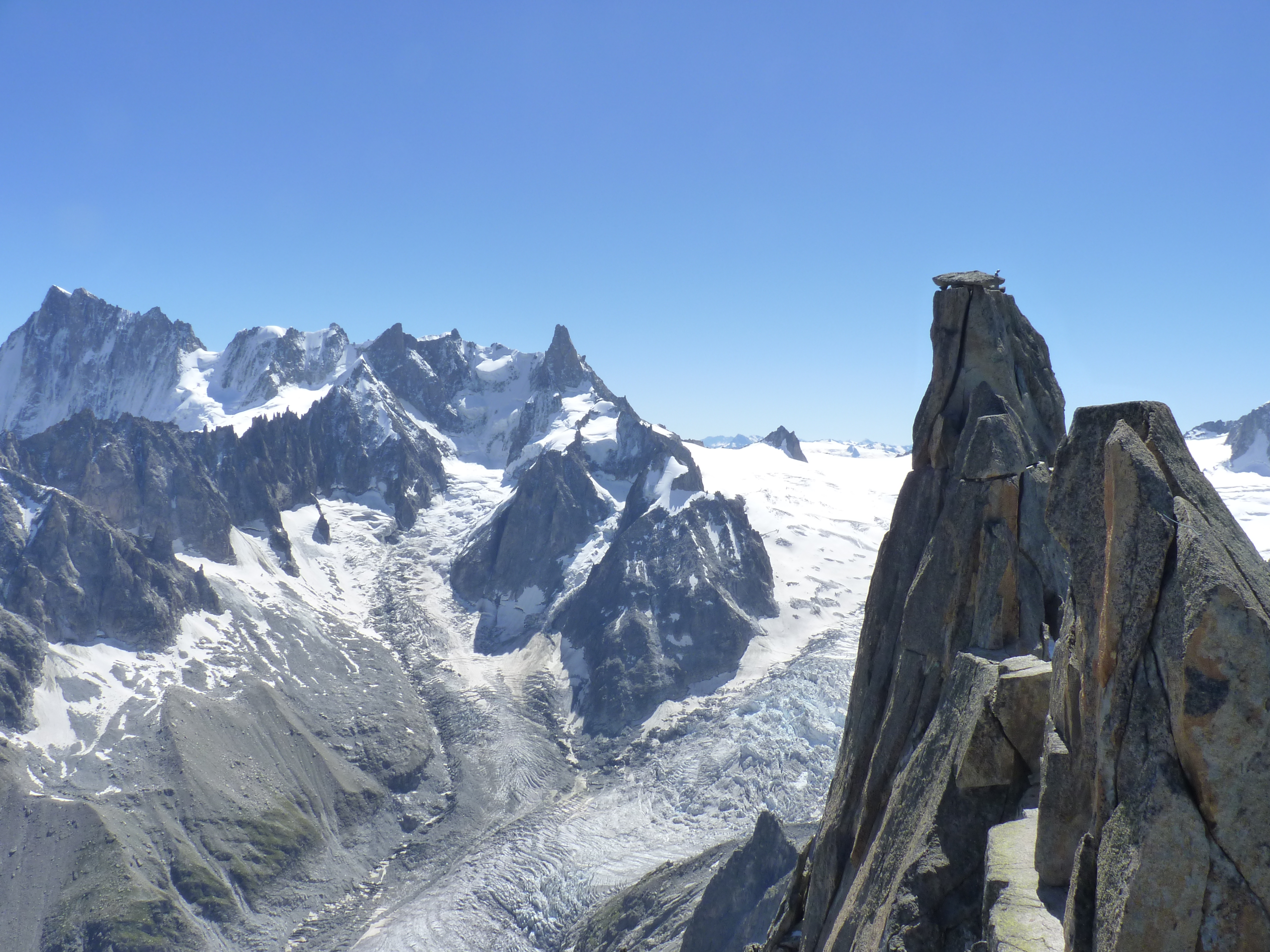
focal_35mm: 27
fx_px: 991
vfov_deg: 51.4
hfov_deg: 65.3
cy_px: 476
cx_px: 635
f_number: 5.6
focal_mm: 4.8
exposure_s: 1/400
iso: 125
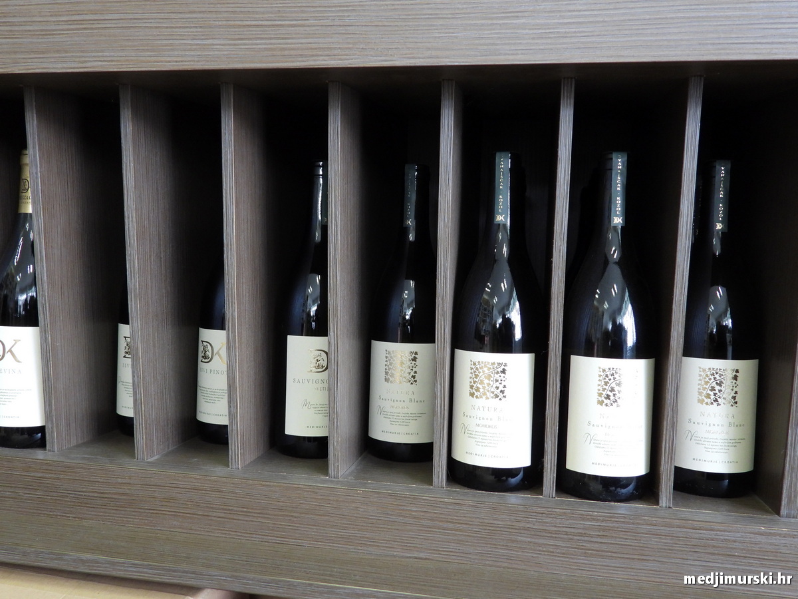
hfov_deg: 60.0
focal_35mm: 30
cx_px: 399
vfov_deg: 46.8
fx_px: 692
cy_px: 300
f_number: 3.2
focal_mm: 5.4
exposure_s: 1/20
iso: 400
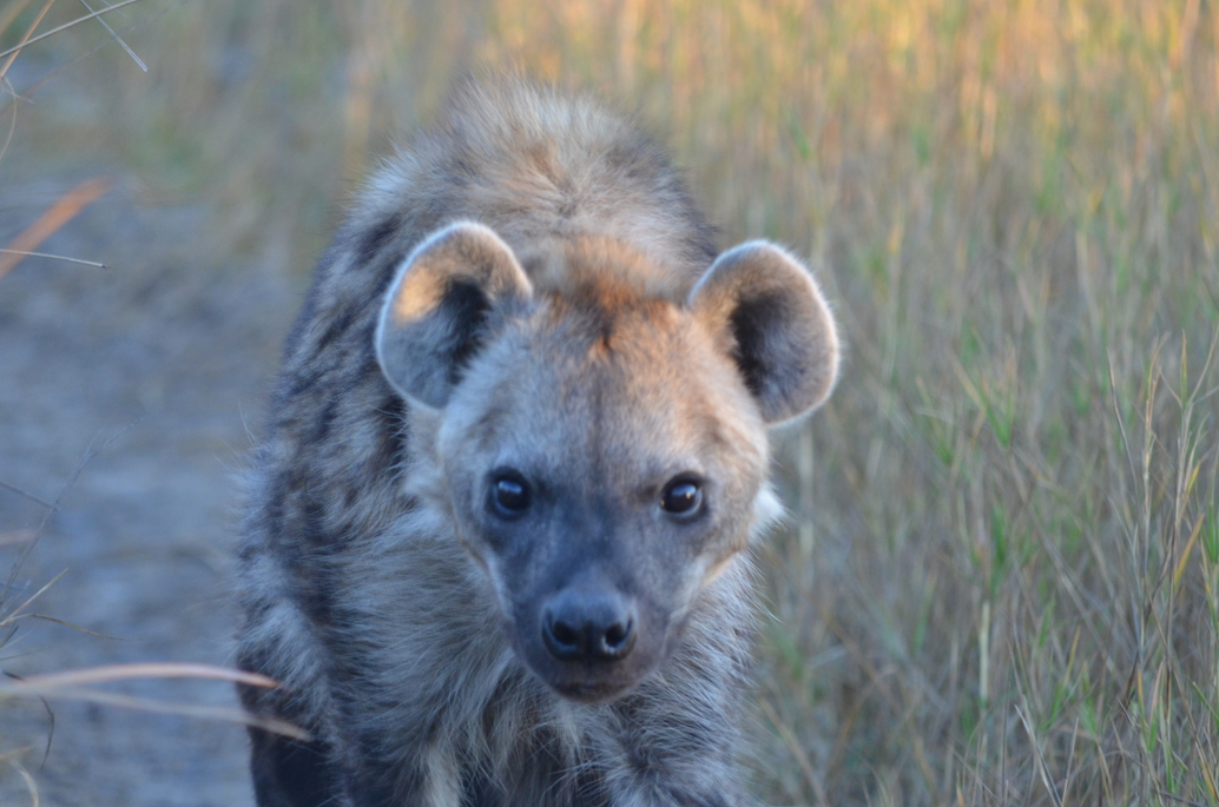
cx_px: 529
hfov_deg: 3.7
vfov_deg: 2.5
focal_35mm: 557
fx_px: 18823
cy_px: 442
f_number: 5.6
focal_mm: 300
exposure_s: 1/125
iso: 900
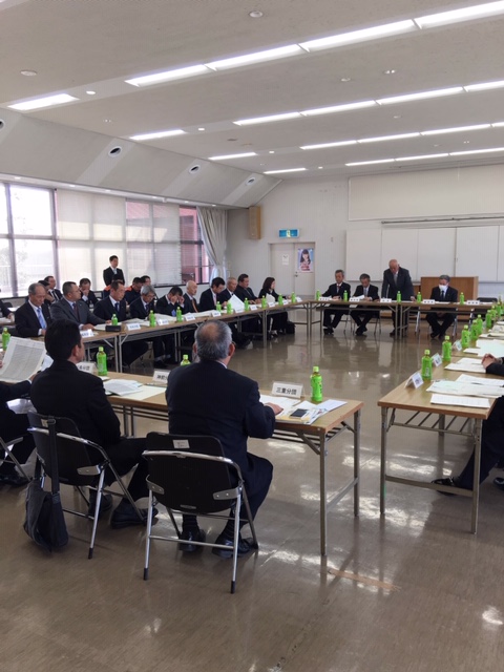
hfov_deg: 48.2
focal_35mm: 29
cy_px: 336
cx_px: 252
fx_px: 563
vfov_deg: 61.7
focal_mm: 4.15
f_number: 2.2
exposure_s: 1/60
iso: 32
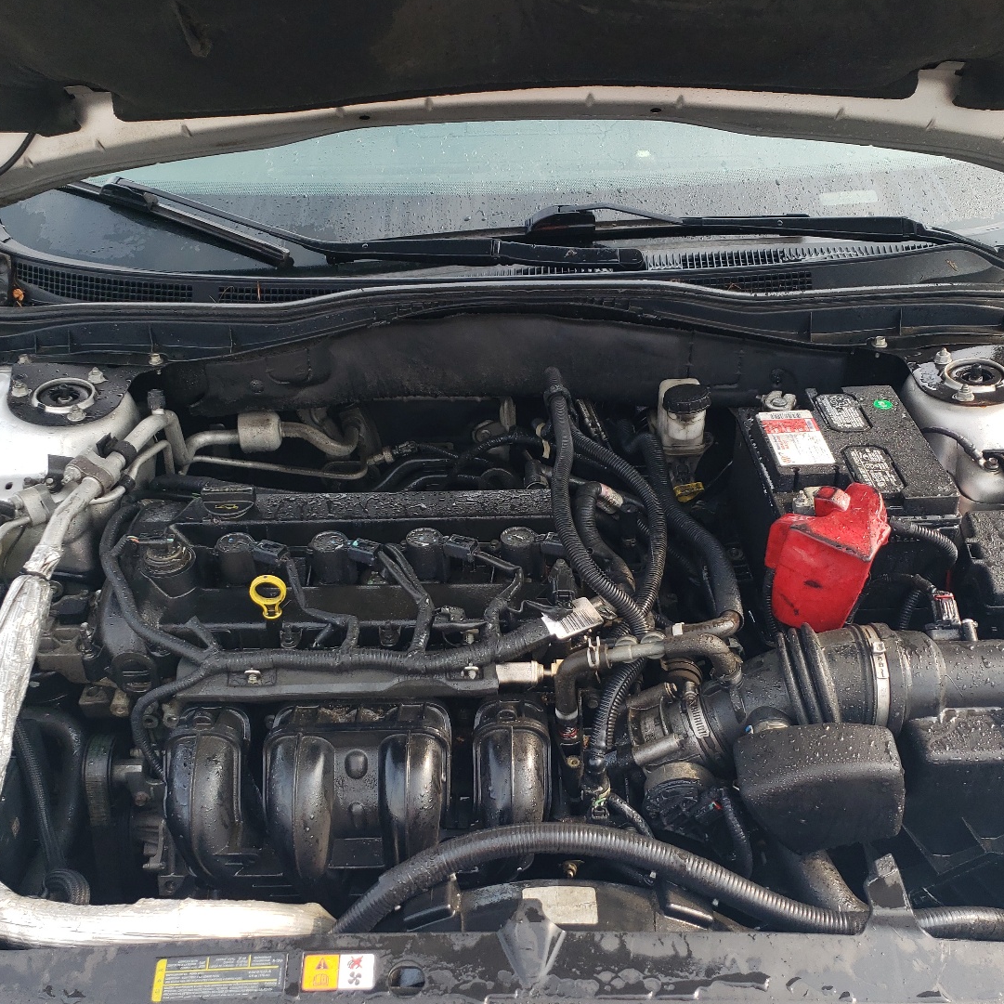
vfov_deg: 48.4
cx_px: 496
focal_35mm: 34
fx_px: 1116
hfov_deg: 48.4
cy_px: 536
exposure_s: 1/556
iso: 50
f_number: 1.5
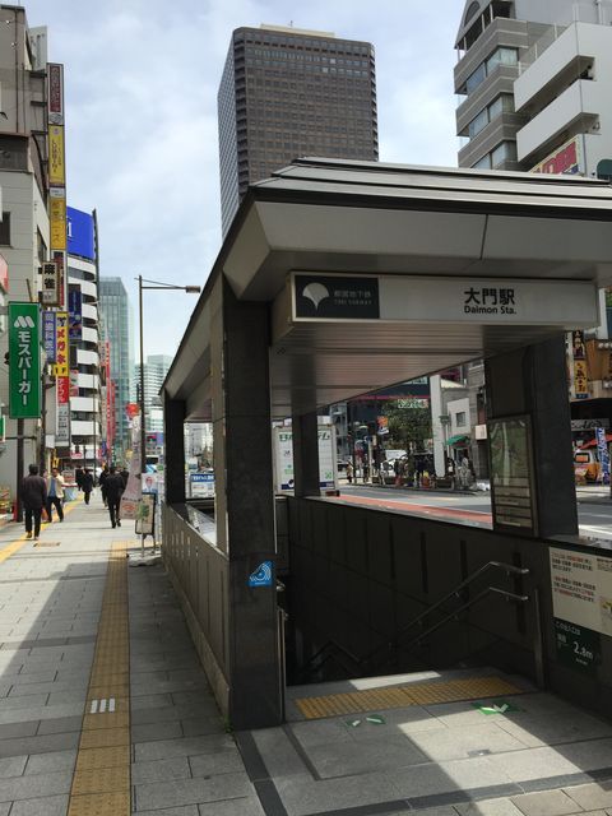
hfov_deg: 48.2
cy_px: 408
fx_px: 684
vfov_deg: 61.7
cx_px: 306
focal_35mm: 29
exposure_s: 1/1647
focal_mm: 4.15
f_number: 2.2
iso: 32
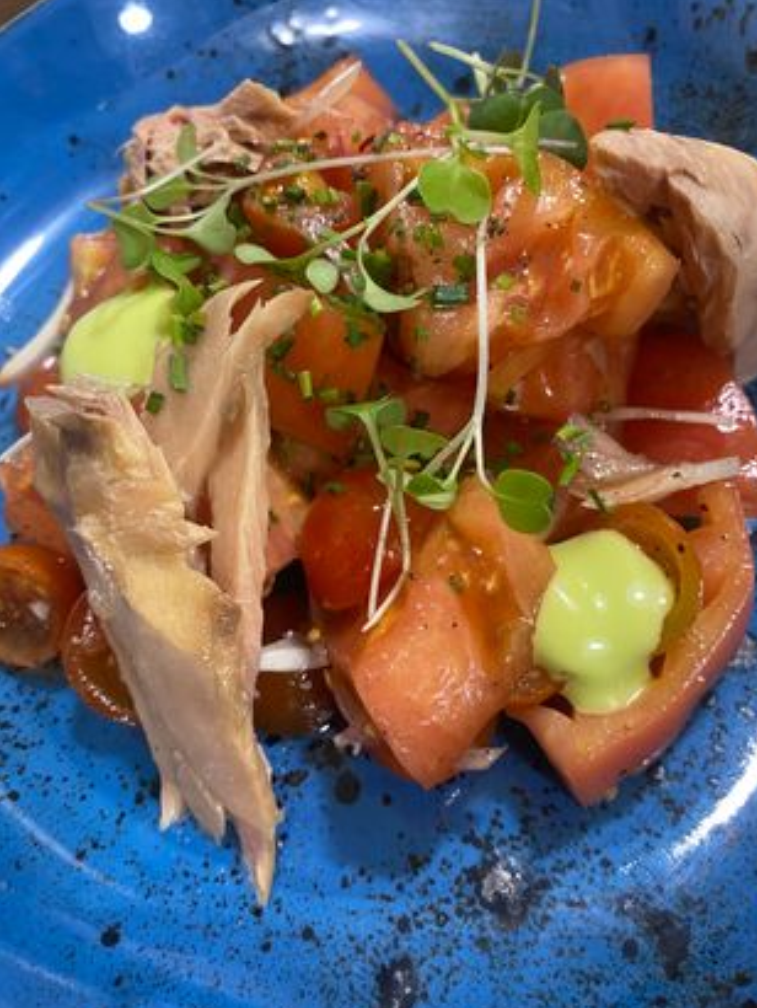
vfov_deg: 65.3
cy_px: 504
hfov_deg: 51.4
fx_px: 786
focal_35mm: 27
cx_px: 391
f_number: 1.8
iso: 200
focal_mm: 4.25
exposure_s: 1/50
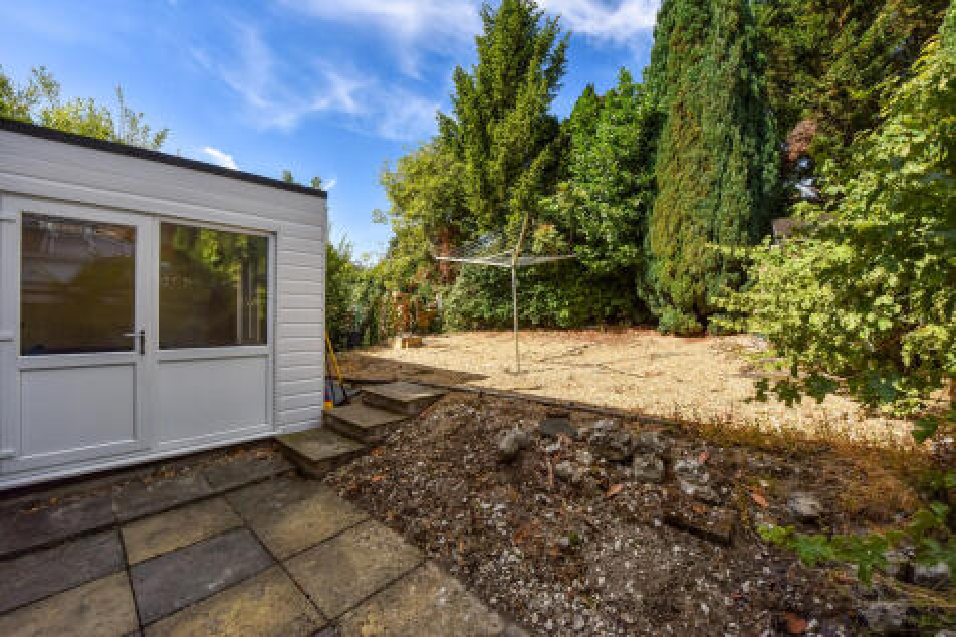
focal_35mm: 14
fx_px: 372
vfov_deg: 81.2
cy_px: 318
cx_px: 478
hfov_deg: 104.3
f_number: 11
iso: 640
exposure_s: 1/500
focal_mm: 14
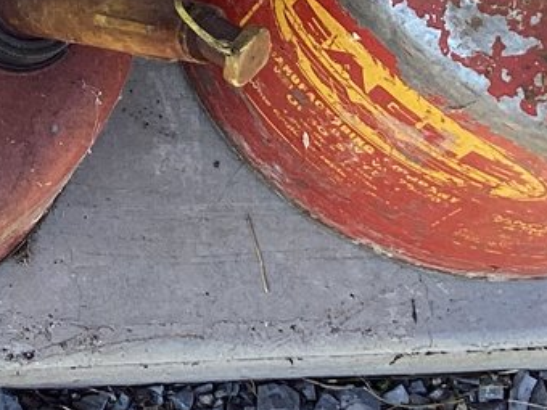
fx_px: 2181
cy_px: -202
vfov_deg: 10.4
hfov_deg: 13.6
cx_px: -208
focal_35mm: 138
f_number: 2.4
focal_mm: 3.3
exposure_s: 1/146
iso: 25
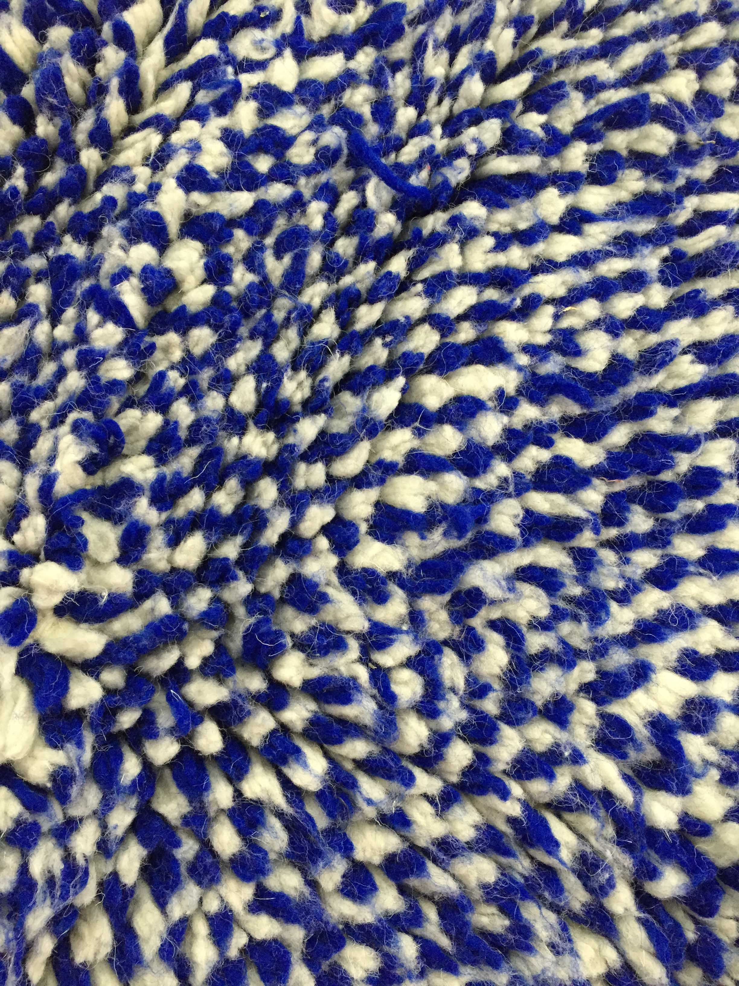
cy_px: 493
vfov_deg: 61.7
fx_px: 825
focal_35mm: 29
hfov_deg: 48.2
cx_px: 370
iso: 250
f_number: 2.2
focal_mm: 4.15
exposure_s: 1/33
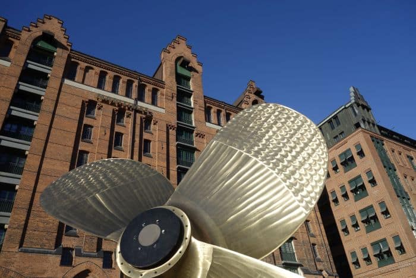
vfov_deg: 46.4
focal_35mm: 28
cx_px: 208
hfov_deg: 65.5
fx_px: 324
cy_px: 139
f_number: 5.6
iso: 125
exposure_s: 1/500
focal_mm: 10.4
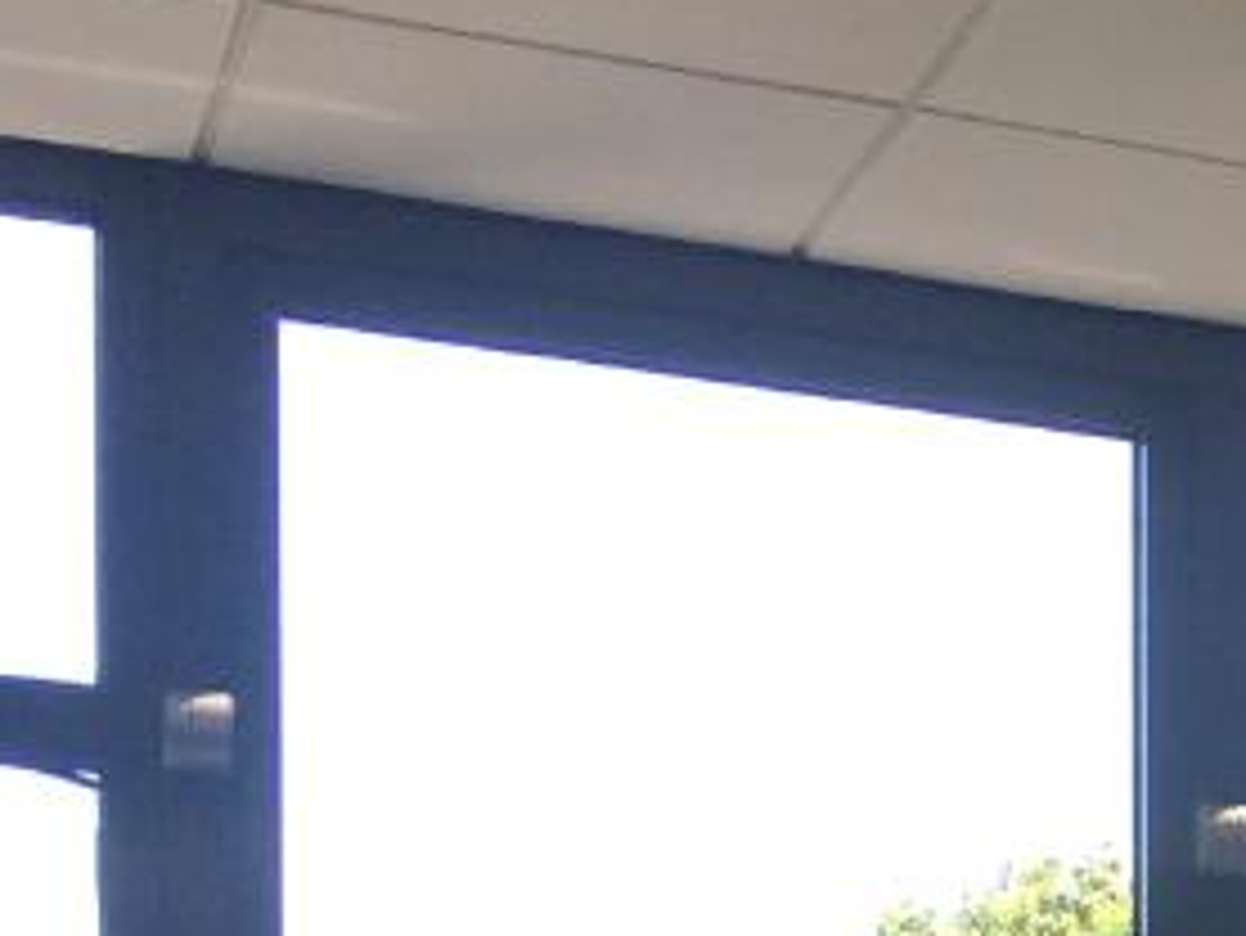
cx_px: 2339
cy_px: 1886
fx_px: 4825
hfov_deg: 13.1
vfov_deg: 10.2
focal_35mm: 134
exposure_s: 1/383
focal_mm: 4.15
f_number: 2.2
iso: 32
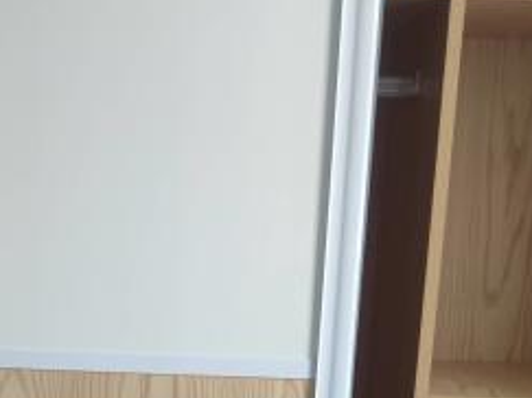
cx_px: 171
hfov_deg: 24.6
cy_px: 529
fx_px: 1214
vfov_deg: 17.4
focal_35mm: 79
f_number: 1.69
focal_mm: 6.72
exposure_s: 1/104
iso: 50
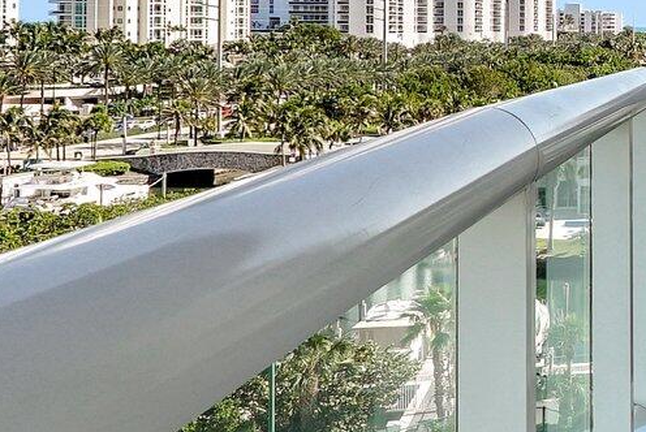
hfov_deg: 23.6
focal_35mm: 68
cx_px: 972
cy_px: 33
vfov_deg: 19.6
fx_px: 1223
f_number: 13
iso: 640
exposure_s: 1/640
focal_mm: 16.5
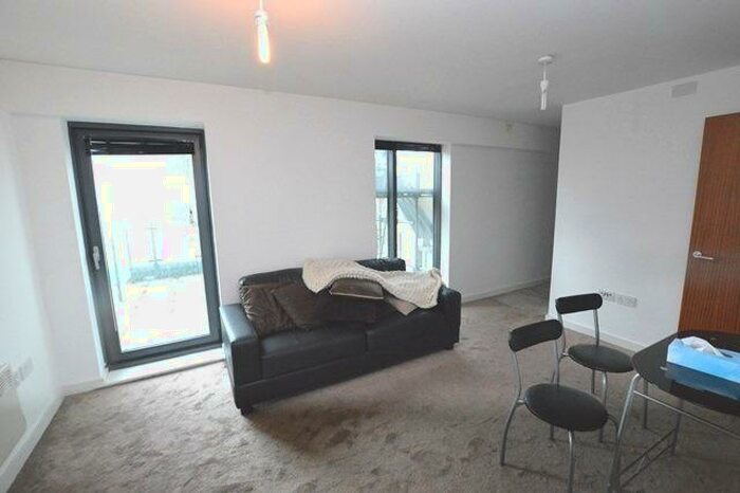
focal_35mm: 15
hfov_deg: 100.4
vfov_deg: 77.3
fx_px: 308
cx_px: 370
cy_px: 246
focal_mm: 10
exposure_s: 1/400
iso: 6400
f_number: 6.3
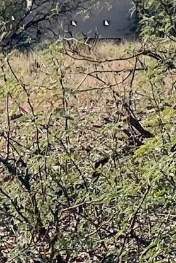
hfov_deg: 7.0
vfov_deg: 10.0
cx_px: -61
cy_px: -231
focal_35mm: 194
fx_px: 1421
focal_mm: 4.25
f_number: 1.8
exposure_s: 1/3846
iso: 32
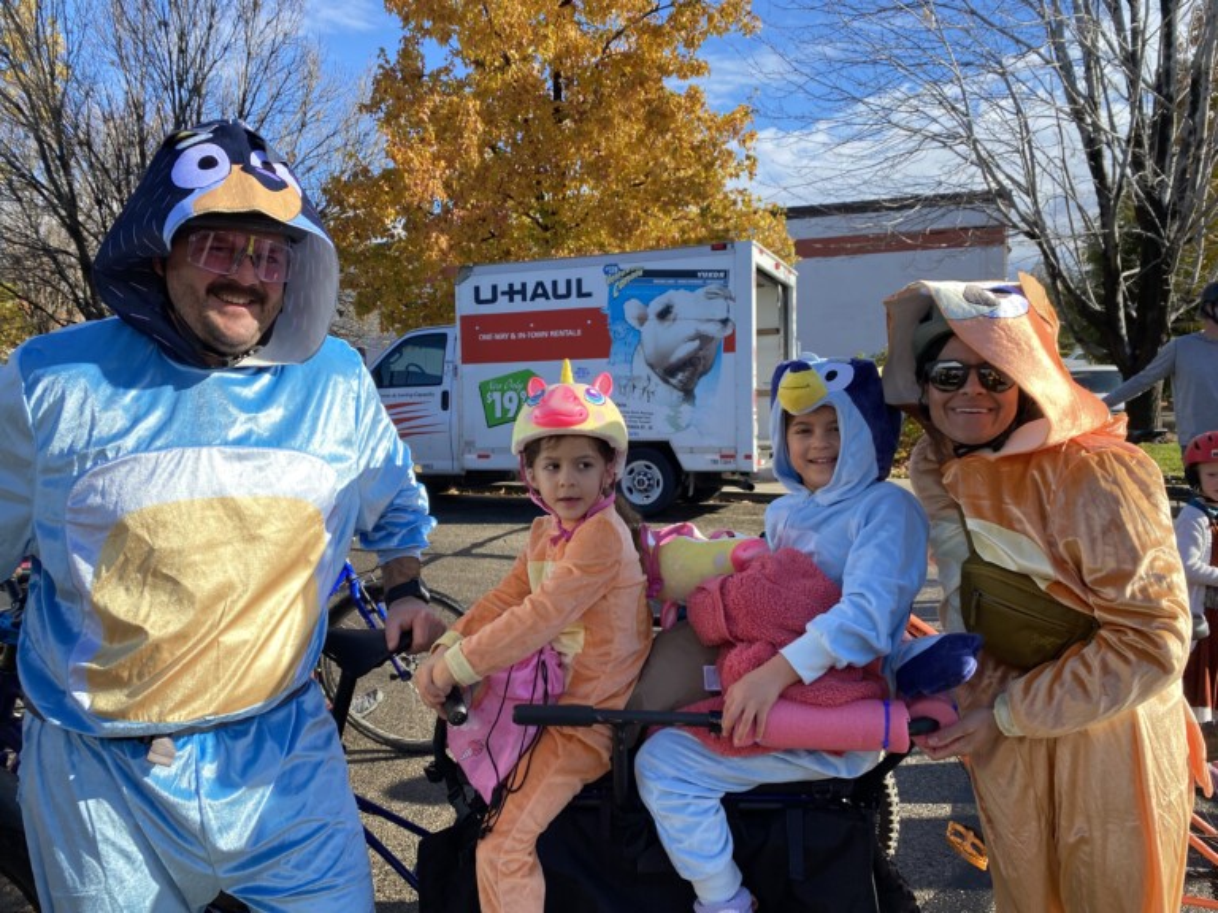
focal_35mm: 26
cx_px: 609
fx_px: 915
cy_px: 456
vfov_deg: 53.1
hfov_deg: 67.3
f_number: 1.8
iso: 32
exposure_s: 1/1147
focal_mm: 4.25
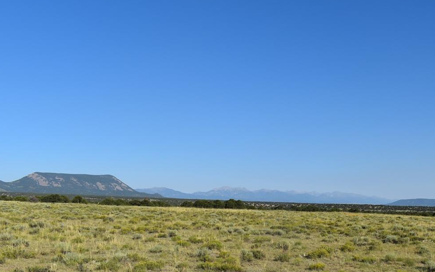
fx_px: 534
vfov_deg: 28.0
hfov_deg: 42.7
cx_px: 337
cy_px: 219
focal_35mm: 45
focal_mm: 18
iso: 100
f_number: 9
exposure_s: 1/320
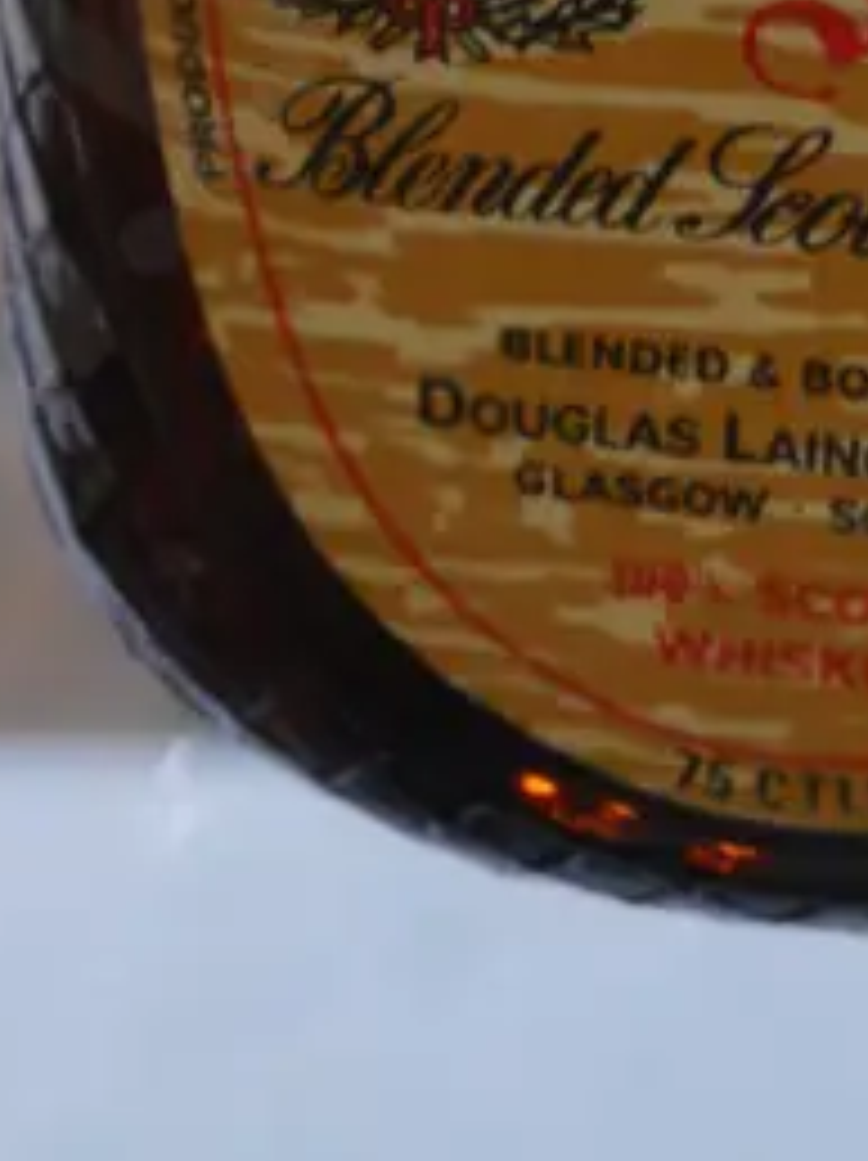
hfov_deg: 9.3
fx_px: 5325
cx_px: 884
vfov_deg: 11.6
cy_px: -855
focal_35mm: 159
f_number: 4.5
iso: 1600
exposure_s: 1/60
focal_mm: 20
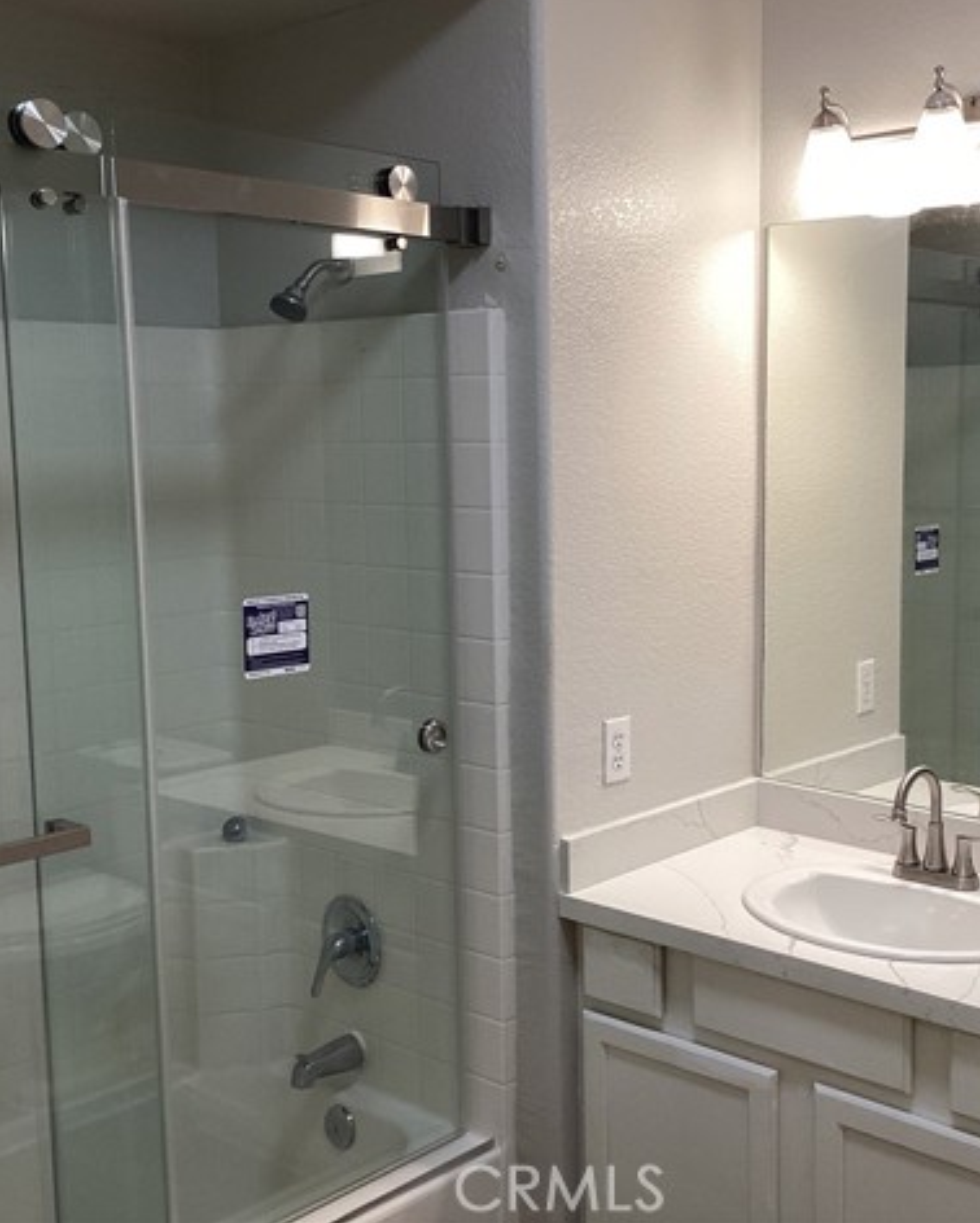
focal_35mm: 41
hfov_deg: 36.3
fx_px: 1486
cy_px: 604
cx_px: 614
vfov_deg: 44.8
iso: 80
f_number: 2.4
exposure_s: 1/60
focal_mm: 3.3
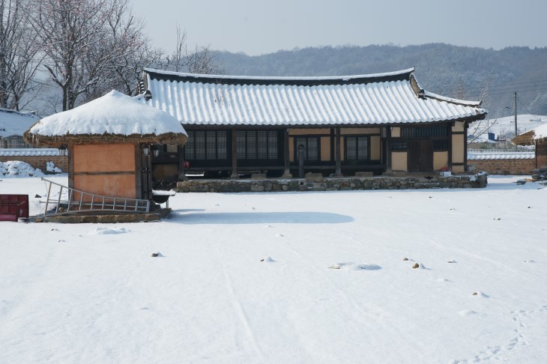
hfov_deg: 33.4
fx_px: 911
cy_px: 182
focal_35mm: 60
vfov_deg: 22.6
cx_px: 274
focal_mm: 60
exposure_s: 1/500
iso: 200
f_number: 11
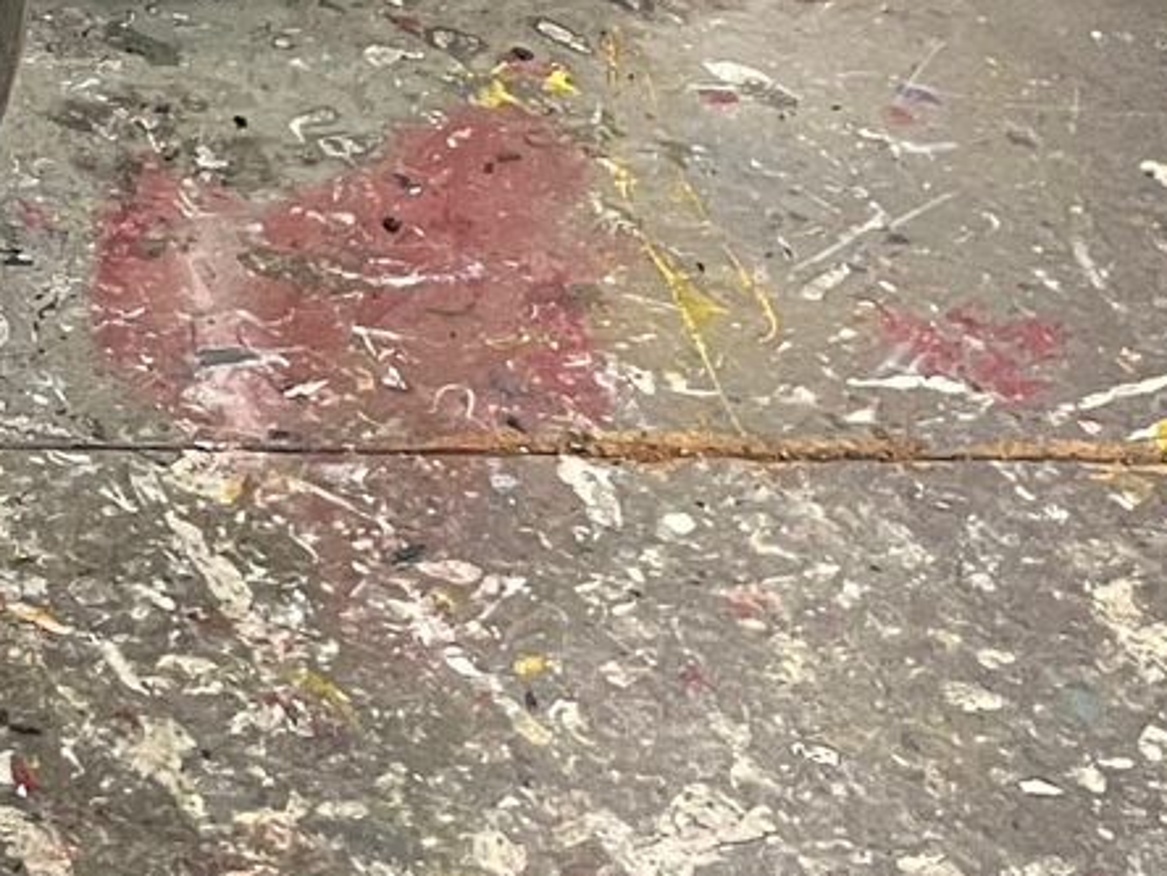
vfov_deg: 11.2
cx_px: -1025
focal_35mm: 118
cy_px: -968
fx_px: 3978
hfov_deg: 14.4
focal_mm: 5.1
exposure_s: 1/60
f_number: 1.6
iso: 200
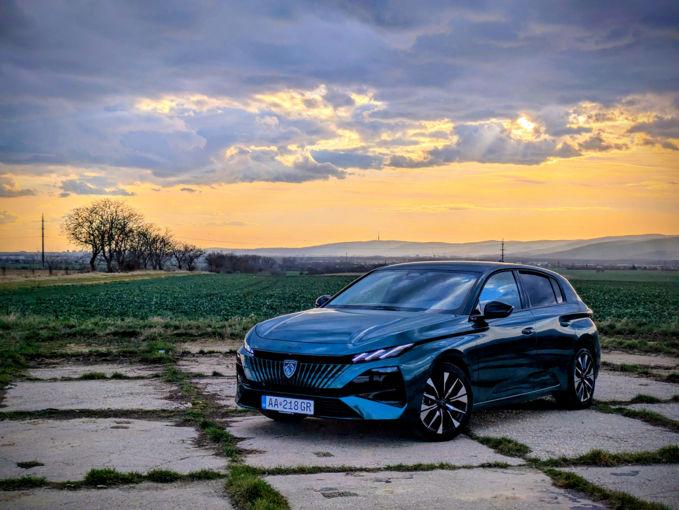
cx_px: 340
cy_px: 255
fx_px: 1001
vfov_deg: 28.6
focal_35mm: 51
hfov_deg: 37.5
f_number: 1.89
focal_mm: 5.43
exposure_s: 1/4219
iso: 42
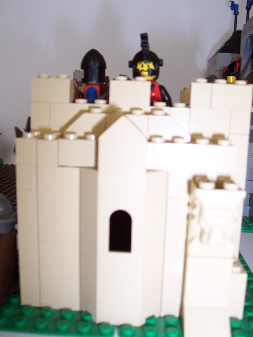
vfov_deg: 50.1
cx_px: 126
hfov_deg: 38.7
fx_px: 361
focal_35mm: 37
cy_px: 168
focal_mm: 5.6
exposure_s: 1/60
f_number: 2.8
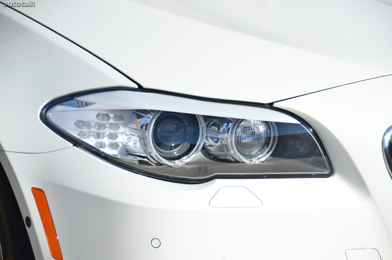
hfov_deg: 12.3
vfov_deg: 8.1
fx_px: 1826
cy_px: 130
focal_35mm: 168
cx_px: 196
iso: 400
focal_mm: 112
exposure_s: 1/1600
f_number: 6.3
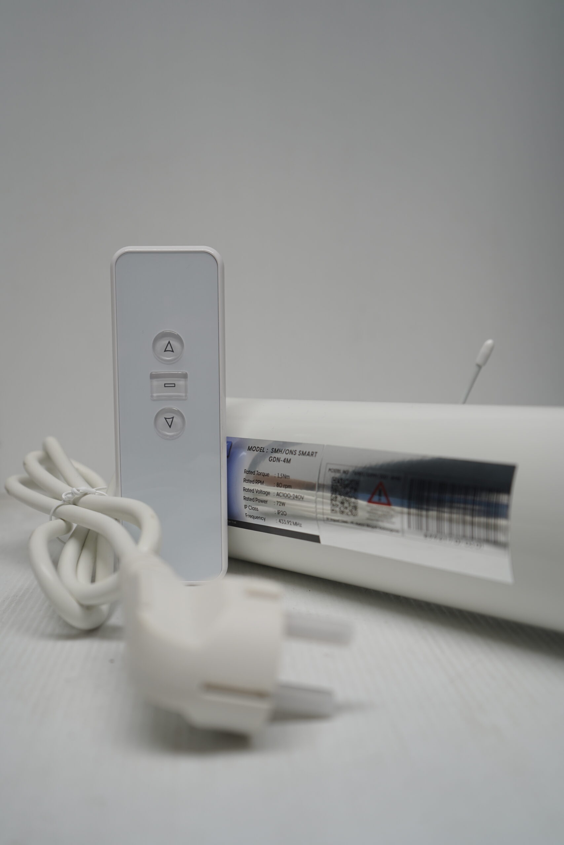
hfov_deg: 37.9
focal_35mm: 35
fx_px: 822
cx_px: 282
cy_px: 422
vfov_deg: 54.4
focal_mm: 35
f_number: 4.5
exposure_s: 1/160
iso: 200
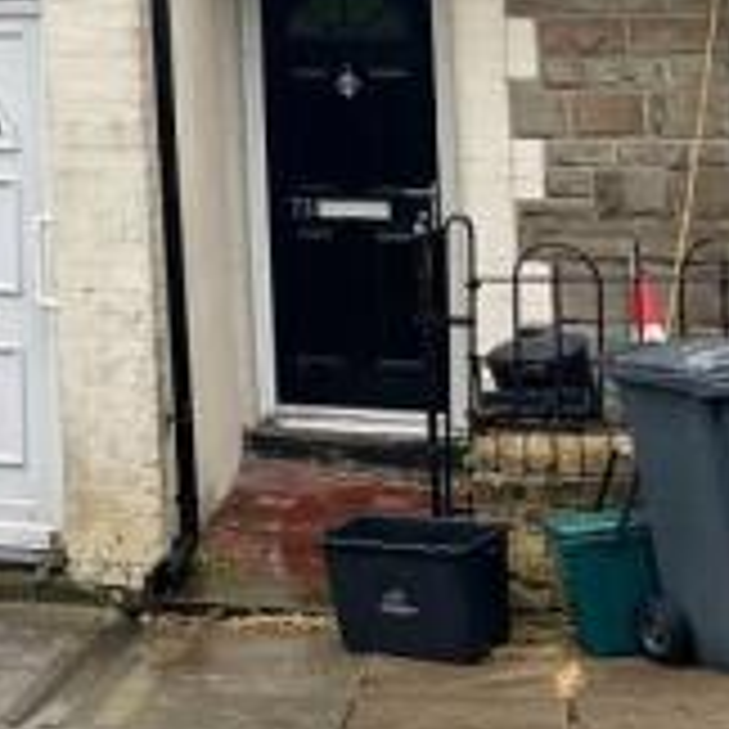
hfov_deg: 17.6
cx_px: -250
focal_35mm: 92
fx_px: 2192
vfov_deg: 17.7
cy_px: -214
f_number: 1.8
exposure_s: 1/929
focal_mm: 3
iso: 16
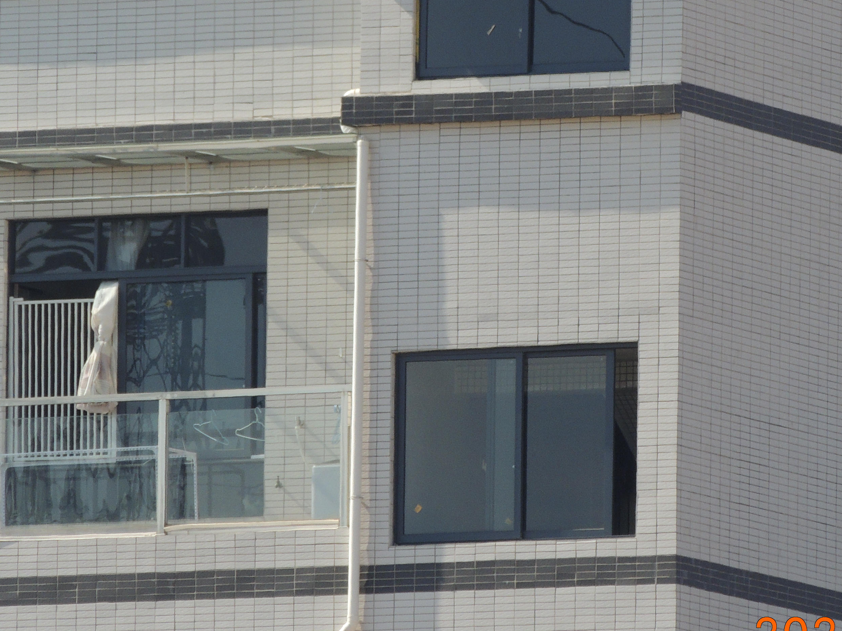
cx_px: 509
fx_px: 21138
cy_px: 177
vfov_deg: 1.7
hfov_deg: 2.3
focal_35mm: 869
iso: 140
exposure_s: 1/800
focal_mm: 83.8
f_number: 4.9
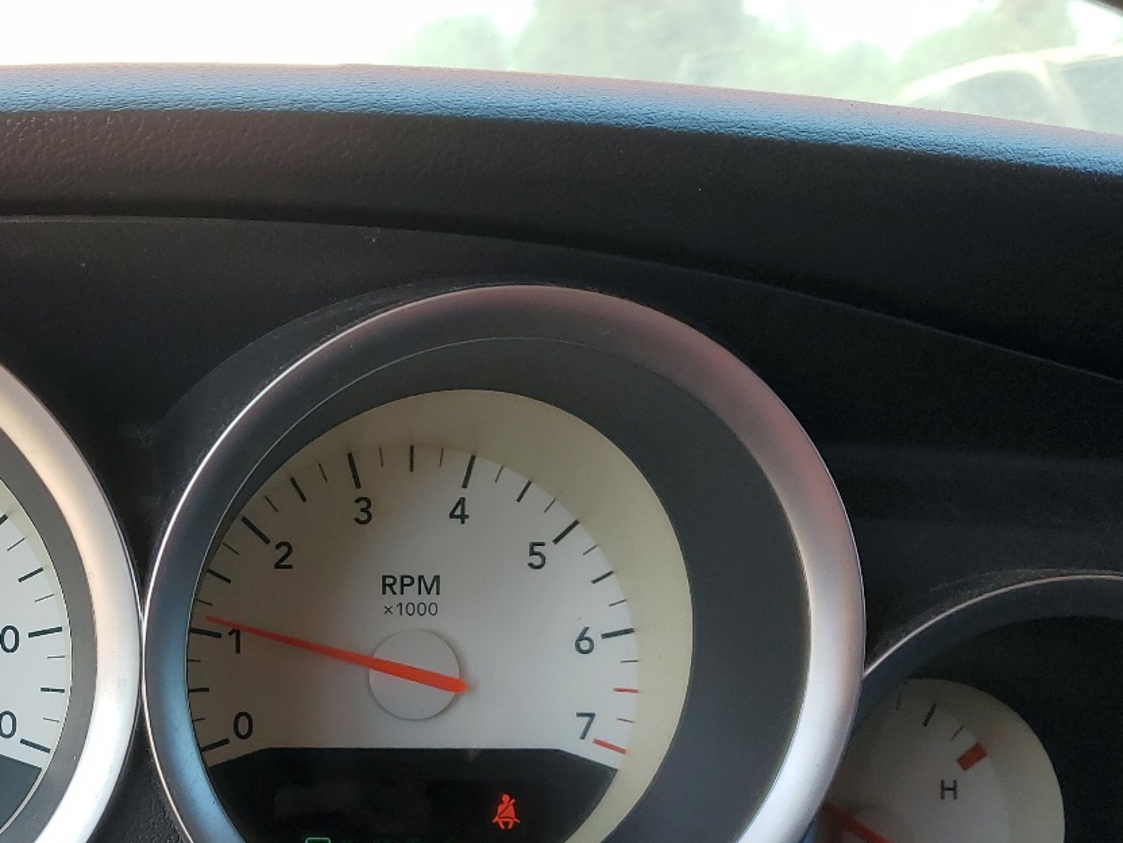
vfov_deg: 28.6
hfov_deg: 36.2
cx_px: 142
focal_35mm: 50
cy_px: 658
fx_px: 1622
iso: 50
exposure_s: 1/333
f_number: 1.5
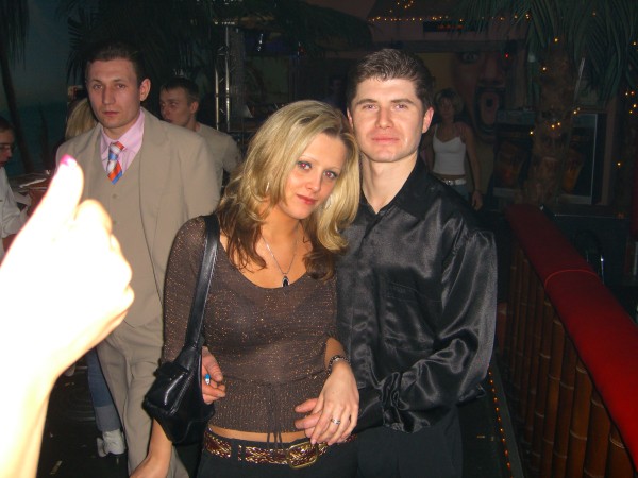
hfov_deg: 49.0
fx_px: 700
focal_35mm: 38
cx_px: 319
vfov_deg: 37.7
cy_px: 239
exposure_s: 1/60
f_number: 2.8
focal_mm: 7.9
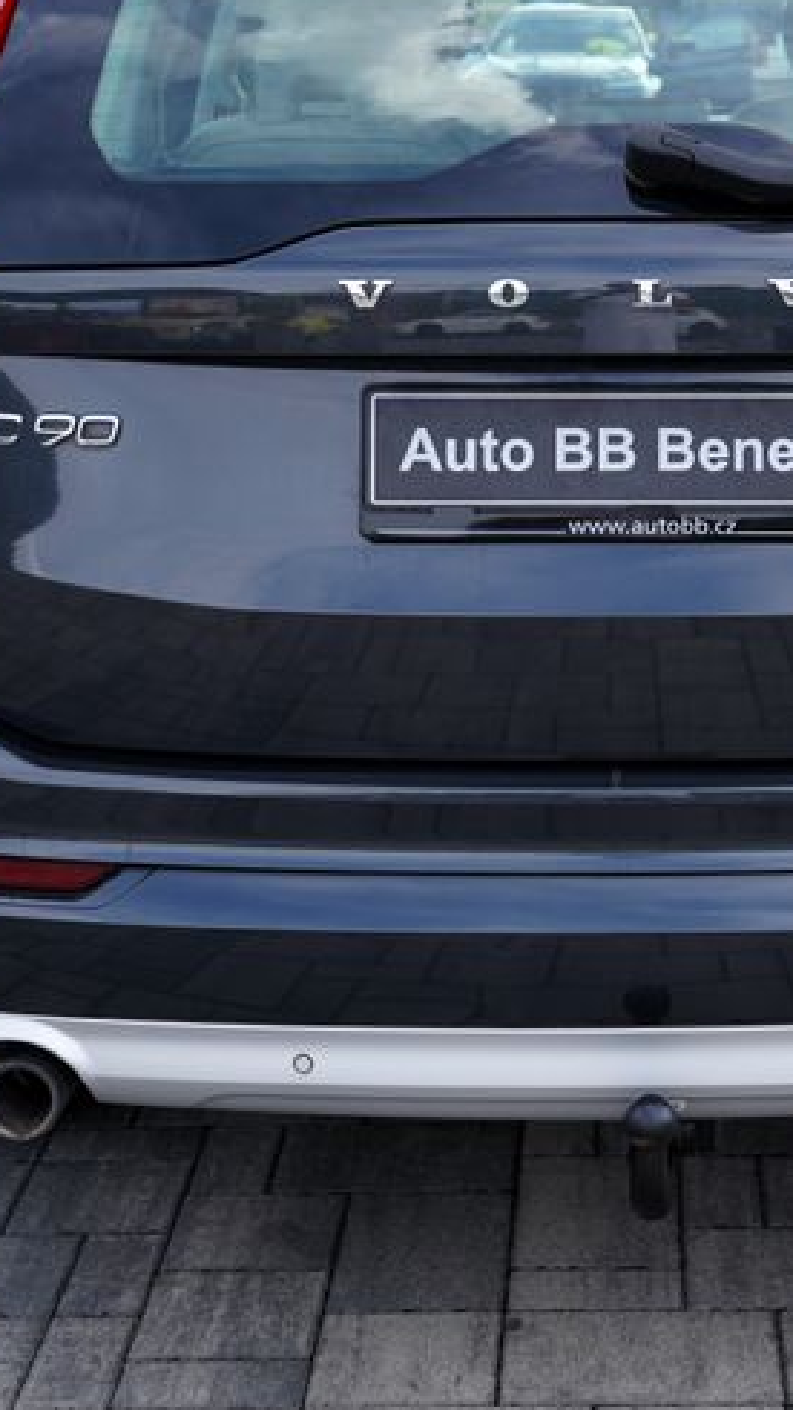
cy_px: 475
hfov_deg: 16.6
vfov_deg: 29.2
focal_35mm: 72
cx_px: 649
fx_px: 2693
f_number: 5.6
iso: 100
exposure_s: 1/160
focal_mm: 33
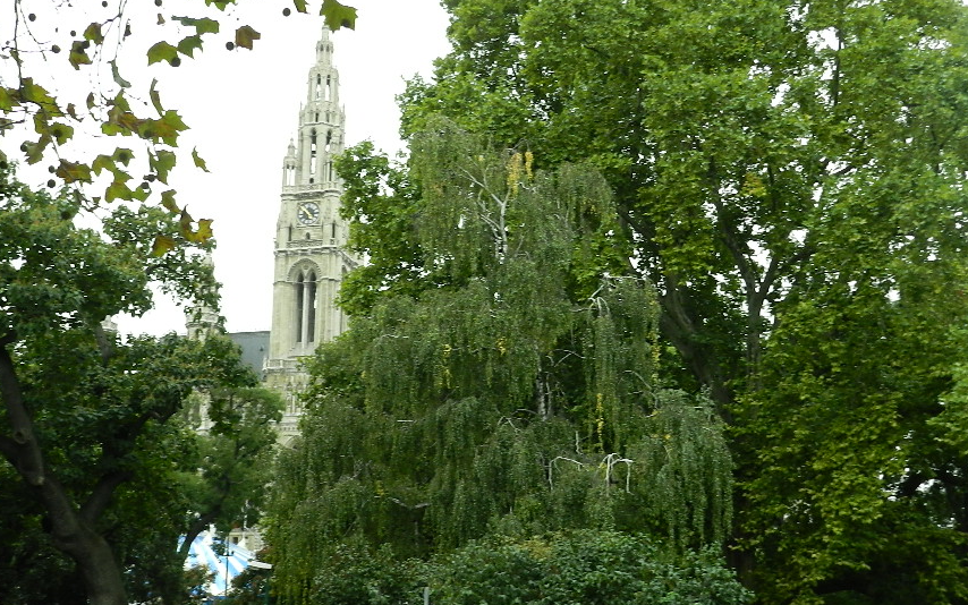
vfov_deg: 27.4
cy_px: 321
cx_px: 474
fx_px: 1240
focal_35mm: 47
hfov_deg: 42.6
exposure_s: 1/30
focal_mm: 6.7
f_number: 4
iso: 160
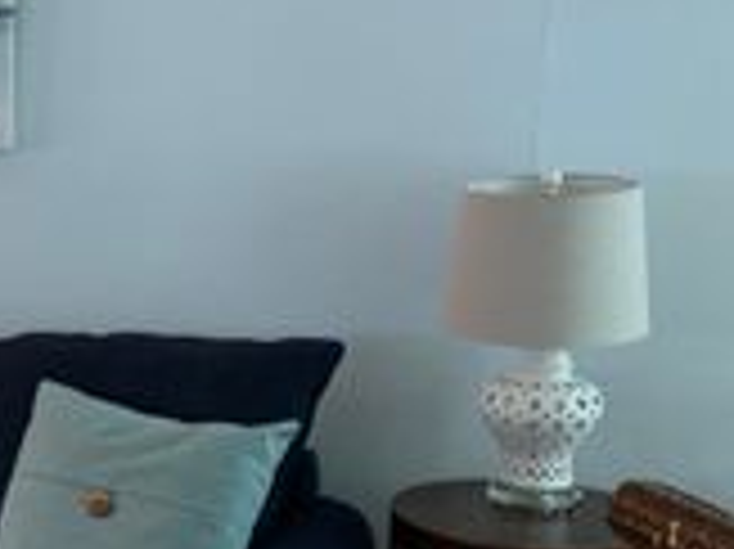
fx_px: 1695
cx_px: -279
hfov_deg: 21.5
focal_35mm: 80
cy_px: 434
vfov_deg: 18.3
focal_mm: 4.25
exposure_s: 1/40
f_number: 1.8
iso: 320
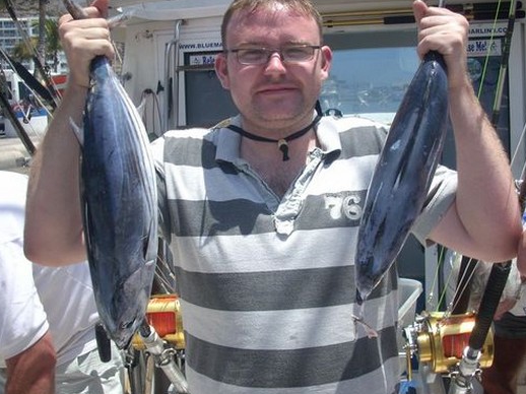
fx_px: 683
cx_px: 263
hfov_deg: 42.1
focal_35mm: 45
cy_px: 174
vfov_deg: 32.1
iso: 64
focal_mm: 6.2
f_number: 5.6
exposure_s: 1/193
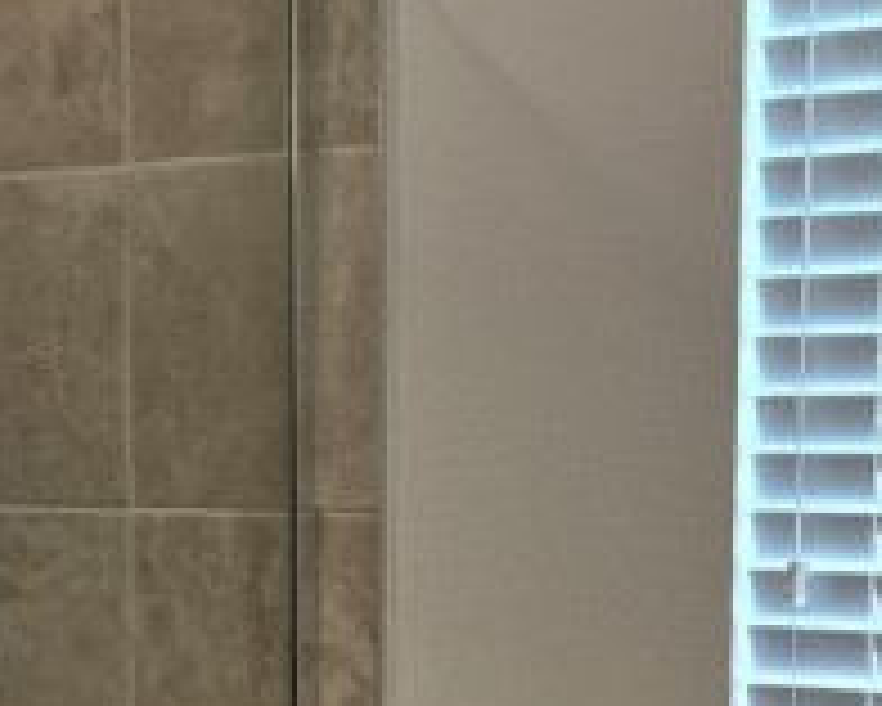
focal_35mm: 117
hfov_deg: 16.4
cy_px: 841
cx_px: 495
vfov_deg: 12.9
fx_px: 3056
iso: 125
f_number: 1.8
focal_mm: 5.4
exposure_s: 1/180
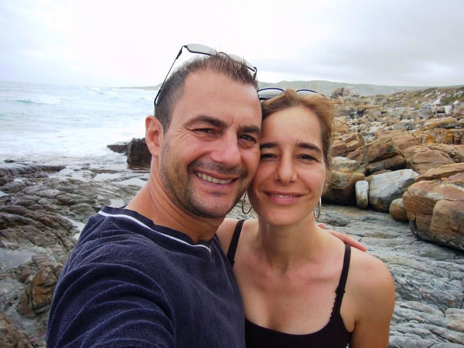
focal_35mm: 28
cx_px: 232
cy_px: 174
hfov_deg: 63.4
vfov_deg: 49.7
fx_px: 375
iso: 80
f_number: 5.6
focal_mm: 4.6
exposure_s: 1/250
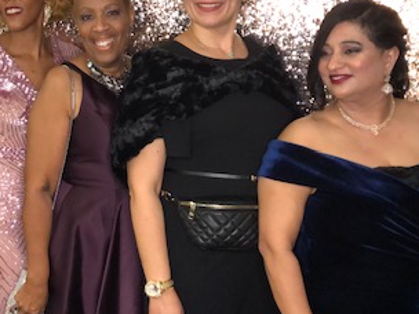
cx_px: 108
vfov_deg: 24.7
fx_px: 714
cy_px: 208
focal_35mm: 59
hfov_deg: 32.1
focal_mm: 3.99
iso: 250
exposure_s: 1/60
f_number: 1.8
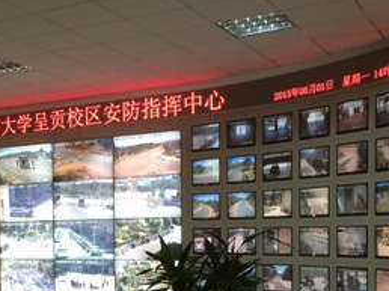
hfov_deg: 29.5
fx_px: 719
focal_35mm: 64
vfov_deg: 22.4
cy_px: 256
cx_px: 68
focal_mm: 4.12
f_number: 2.2
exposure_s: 1/30
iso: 100
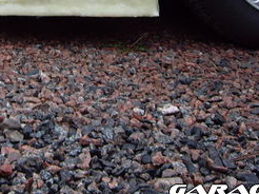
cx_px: 13
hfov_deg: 19.4
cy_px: -53
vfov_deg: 14.3
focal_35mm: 99
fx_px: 740
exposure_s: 1/60
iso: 100
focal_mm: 6.2
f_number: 2.7
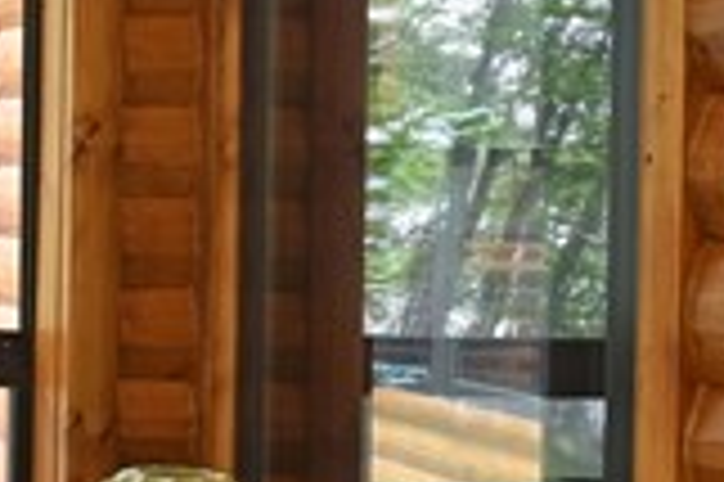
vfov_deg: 12.7
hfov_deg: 14.3
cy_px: 221
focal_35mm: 108
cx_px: -895
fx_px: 2170
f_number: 5.6
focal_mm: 16
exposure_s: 1/40
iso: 250
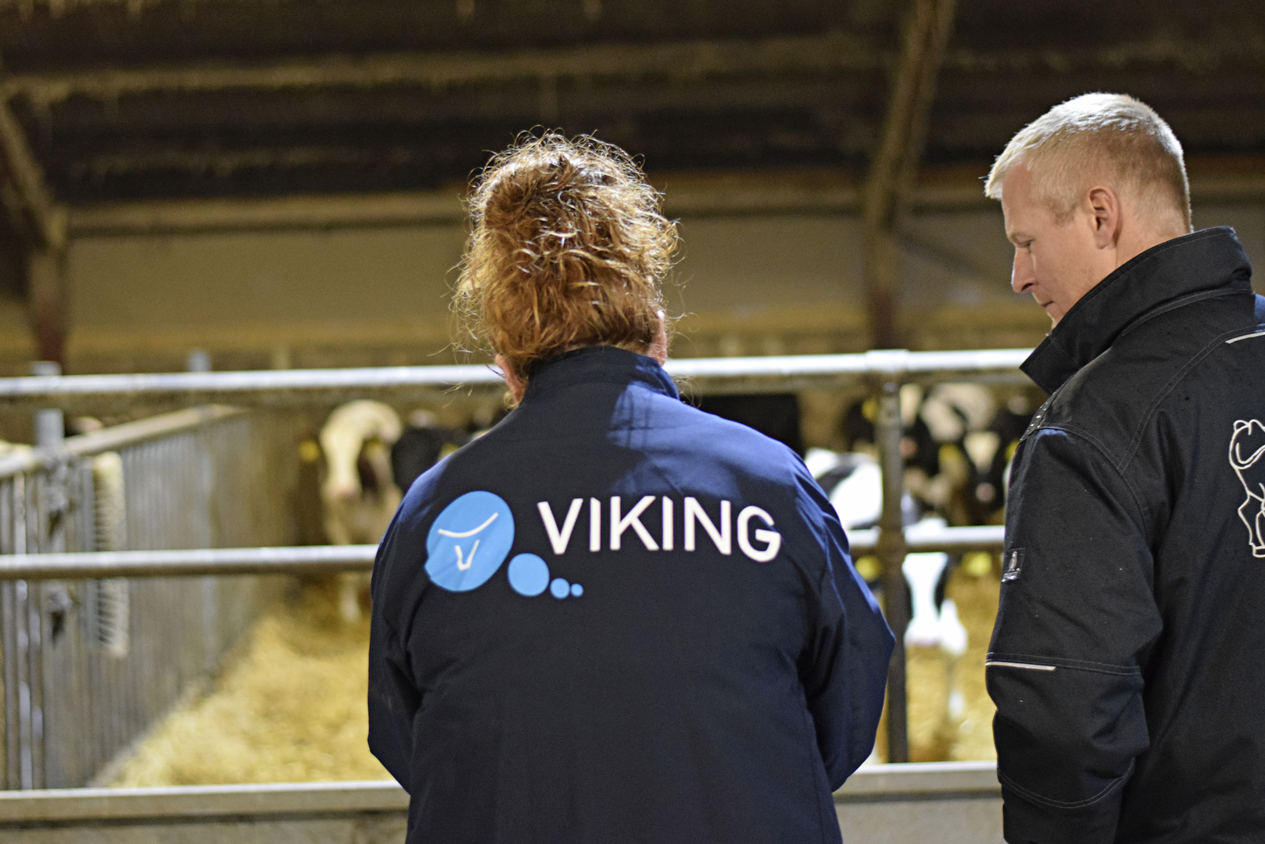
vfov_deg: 18.2
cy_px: 422
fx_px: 2635
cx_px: 632
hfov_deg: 27.0
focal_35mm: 75
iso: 3200
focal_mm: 50
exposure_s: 1/40
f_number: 2
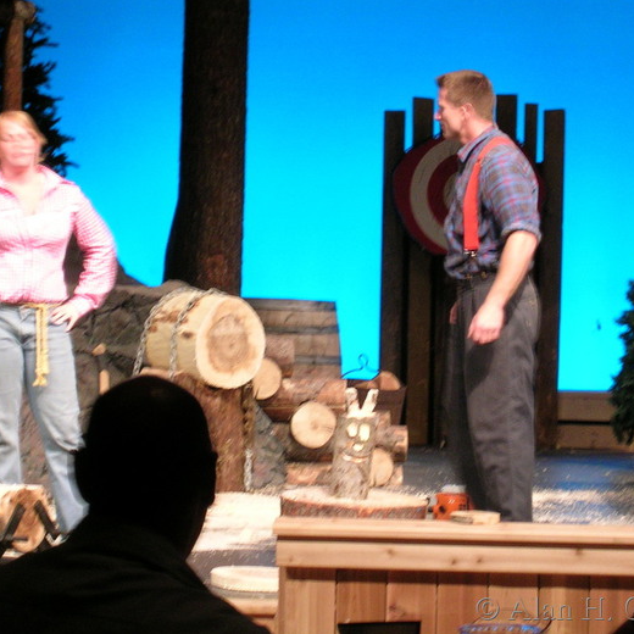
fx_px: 2590
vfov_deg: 14.0
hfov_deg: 14.0
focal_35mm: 125
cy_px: 318
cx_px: 334
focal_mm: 16.2
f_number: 4.9
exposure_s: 1/4
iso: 126
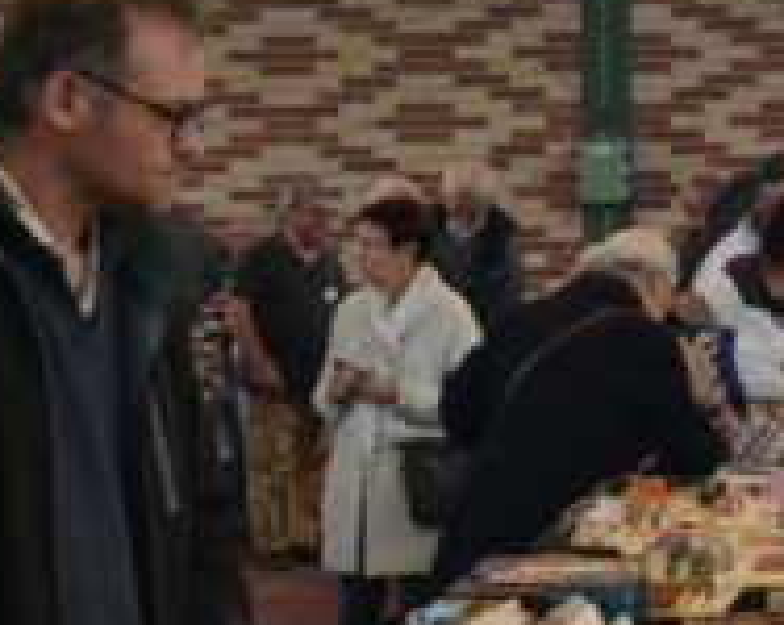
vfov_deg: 12.3
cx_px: 922
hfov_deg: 14.9
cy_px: 438
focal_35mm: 125
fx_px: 2897
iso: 400
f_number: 4.5
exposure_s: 1/80
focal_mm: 24
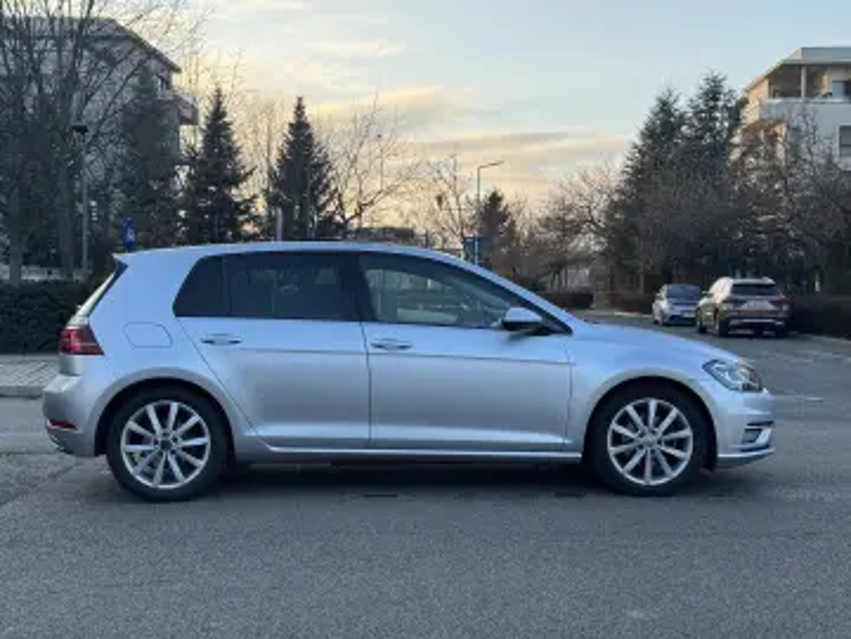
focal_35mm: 48
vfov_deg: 30.3
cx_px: 426
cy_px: 320
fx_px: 1180
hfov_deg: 39.7
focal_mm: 6.76
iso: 64
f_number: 1.78
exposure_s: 1/913
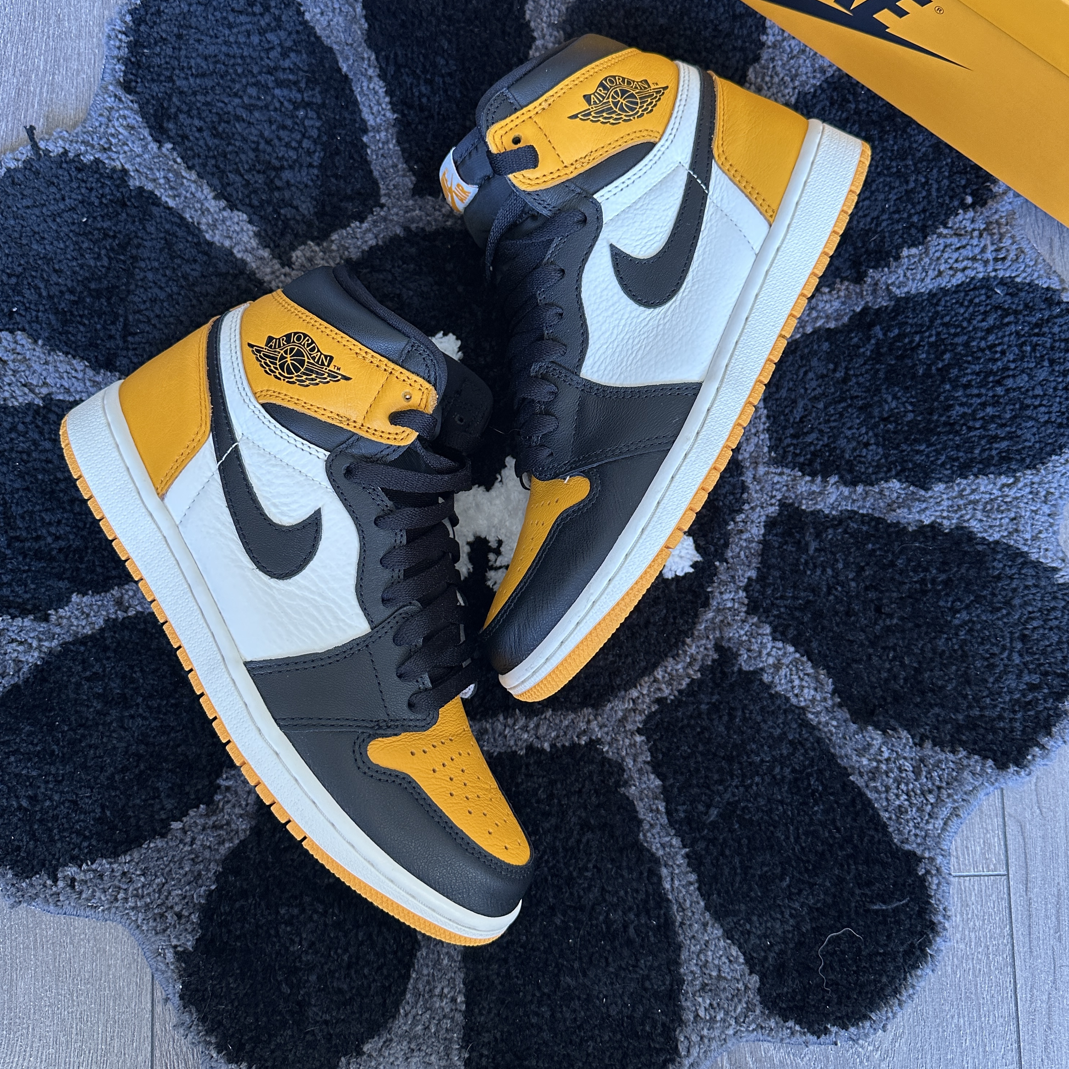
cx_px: 523
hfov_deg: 55.6
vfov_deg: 55.4
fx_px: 1013
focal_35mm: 29
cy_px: 463
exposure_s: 1/60
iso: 250
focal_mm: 6.86
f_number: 1.78
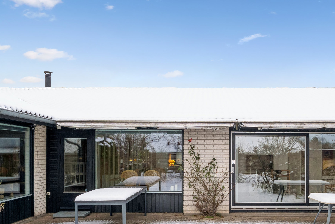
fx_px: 309
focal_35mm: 33
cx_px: 206
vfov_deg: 39.2
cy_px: 152
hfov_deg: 56.4
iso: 400
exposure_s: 1/100
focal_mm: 13.4
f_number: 7.1
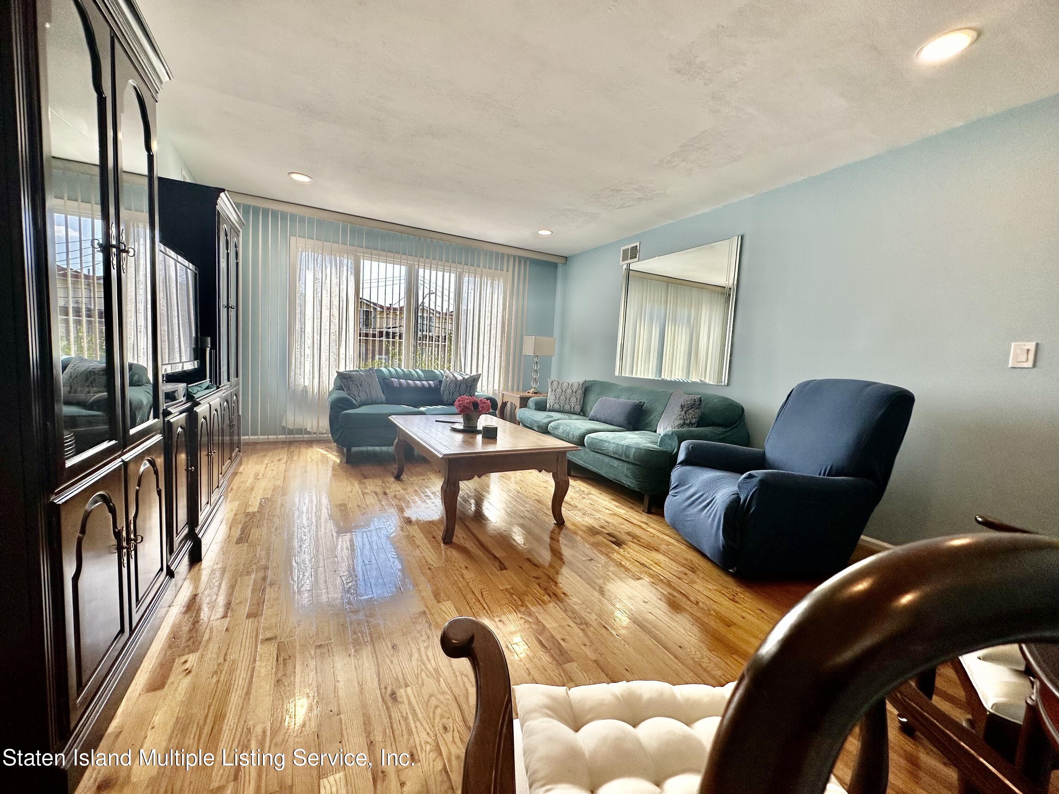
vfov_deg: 85.7
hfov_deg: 102.1
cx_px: 530
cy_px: 397
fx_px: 428
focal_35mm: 14
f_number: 2.2
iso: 40
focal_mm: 2.22
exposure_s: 1/302
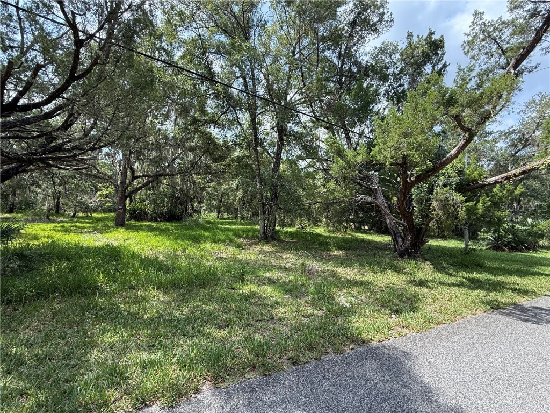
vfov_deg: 85.7
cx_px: 275
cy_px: 206
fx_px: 222
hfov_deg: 102.1
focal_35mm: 14
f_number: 2.2
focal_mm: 2.22
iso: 64
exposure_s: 1/461
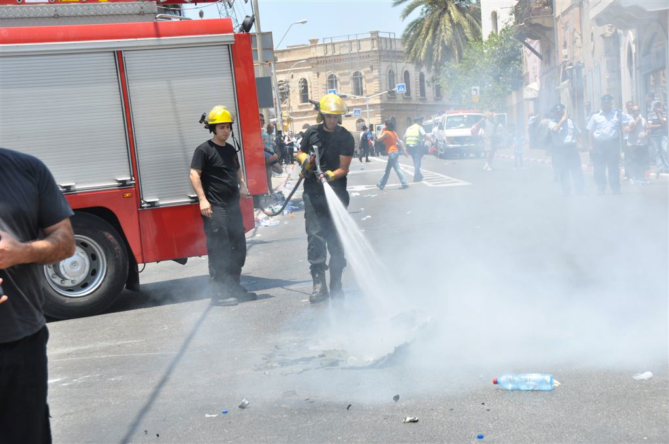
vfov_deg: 17.4
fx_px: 1448
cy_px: 222
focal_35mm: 78
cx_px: 334
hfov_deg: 26.0
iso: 200
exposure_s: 1/320
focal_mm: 52
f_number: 9
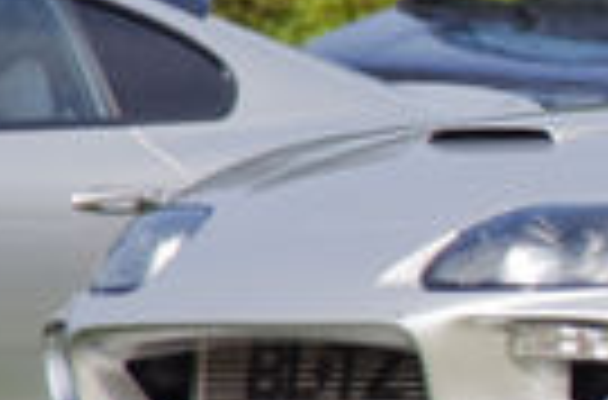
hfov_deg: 1.4
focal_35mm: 1426
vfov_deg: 1.0
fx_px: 24000
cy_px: 308
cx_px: 1117
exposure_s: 1/1250
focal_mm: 200
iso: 800
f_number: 6.3
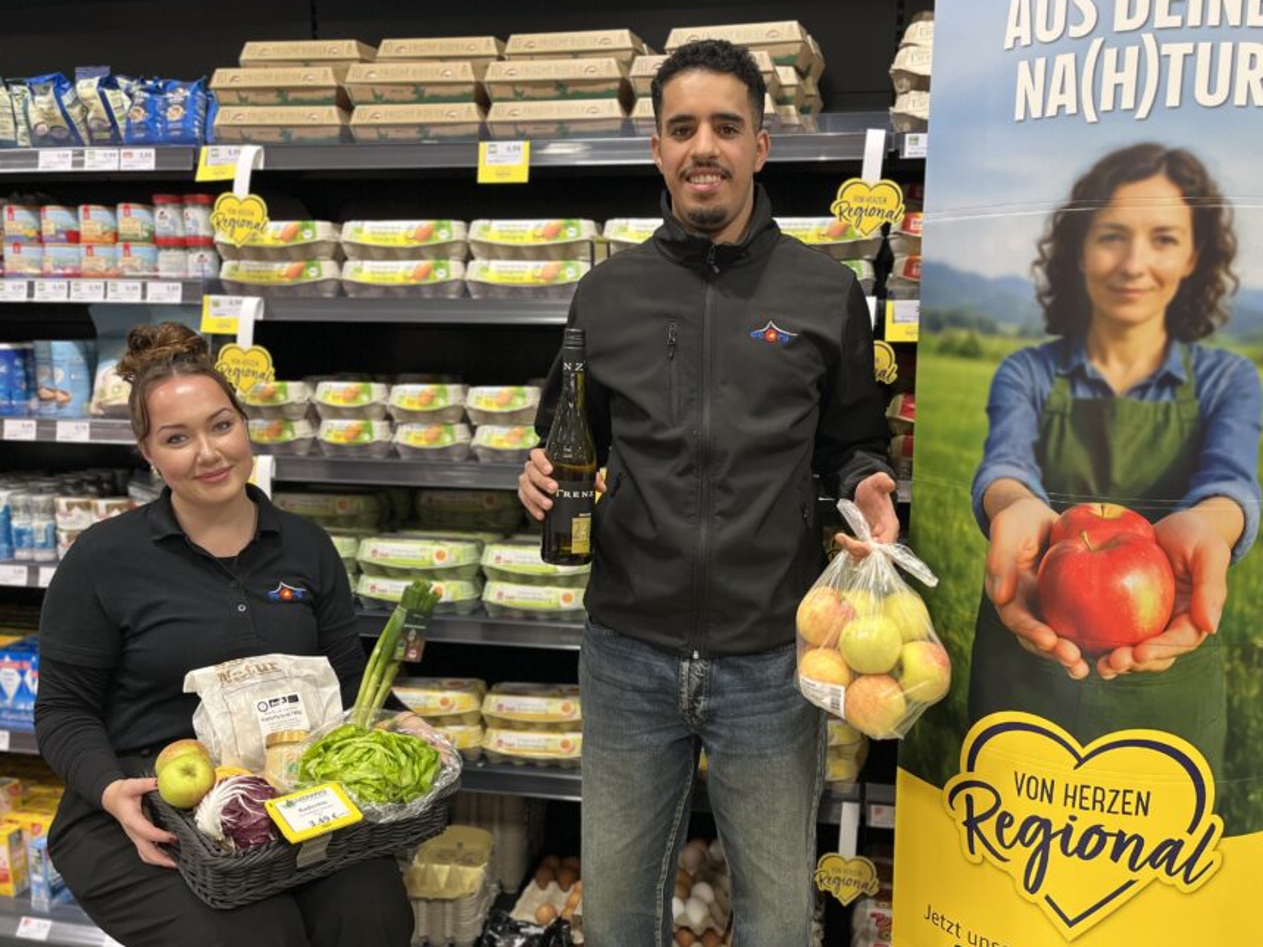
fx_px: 1131
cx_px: 675
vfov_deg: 45.4
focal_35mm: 31
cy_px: 525
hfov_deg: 58.3
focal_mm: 5.1
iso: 80
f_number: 1.6
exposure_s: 1/50
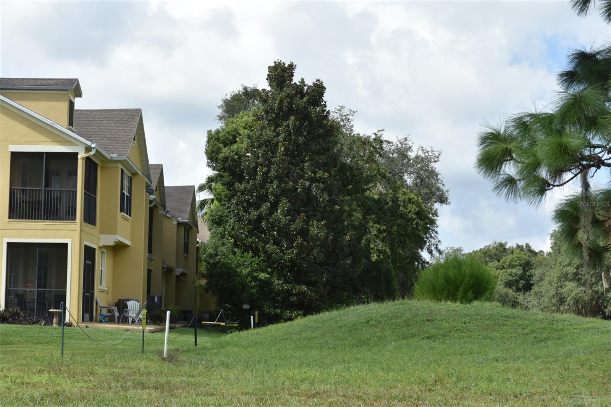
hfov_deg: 31.0
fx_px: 1103
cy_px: 204
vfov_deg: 20.9
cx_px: 306
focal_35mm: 65
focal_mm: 65
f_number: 10
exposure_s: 1/1600
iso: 1250
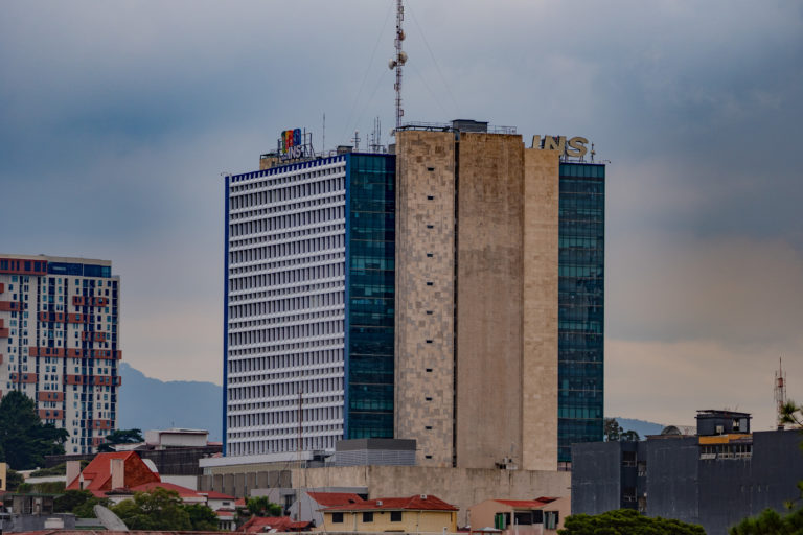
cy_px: 268
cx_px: 402
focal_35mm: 223
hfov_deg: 9.2
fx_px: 4975
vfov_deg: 6.2
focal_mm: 148.7
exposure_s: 1/400
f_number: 5.6
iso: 100
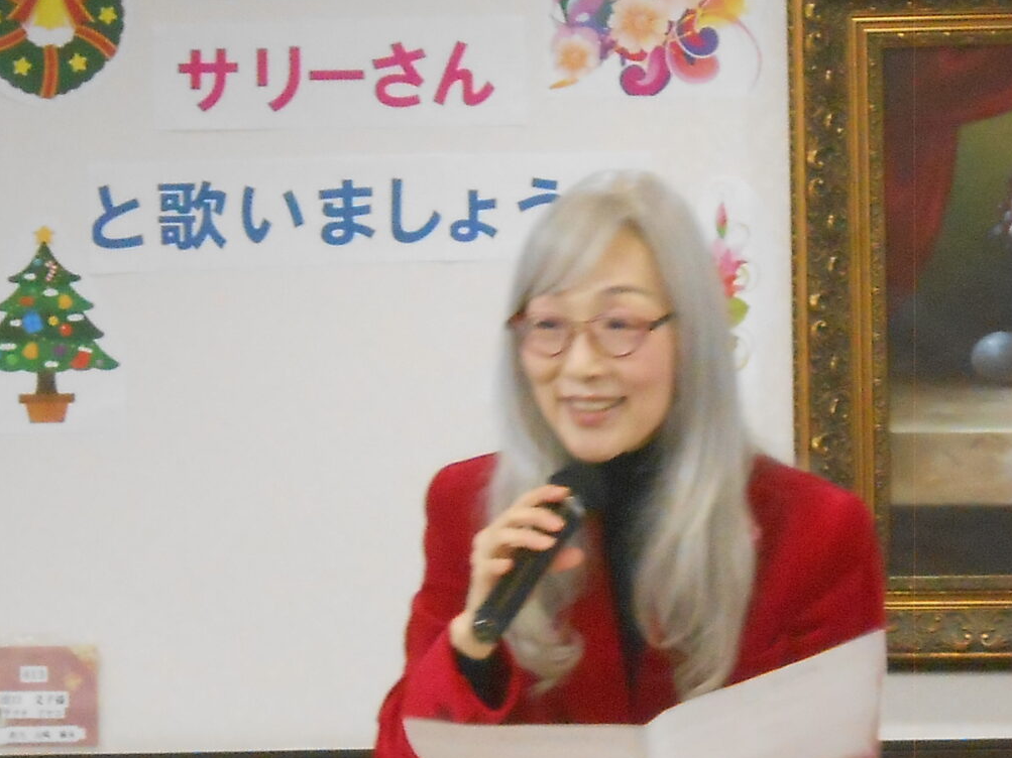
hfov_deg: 7.4
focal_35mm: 268
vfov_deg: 5.5
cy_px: 626
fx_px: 7834
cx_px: 628
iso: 800
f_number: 5
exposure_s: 1/15
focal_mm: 18.7
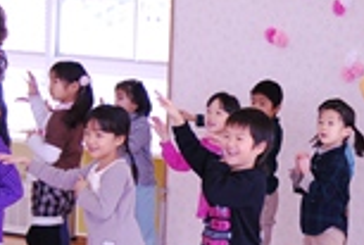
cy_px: 178
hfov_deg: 9.0
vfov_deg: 6.1
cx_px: 378
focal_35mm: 227
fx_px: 2302
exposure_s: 1/125
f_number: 5
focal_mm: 58
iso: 800
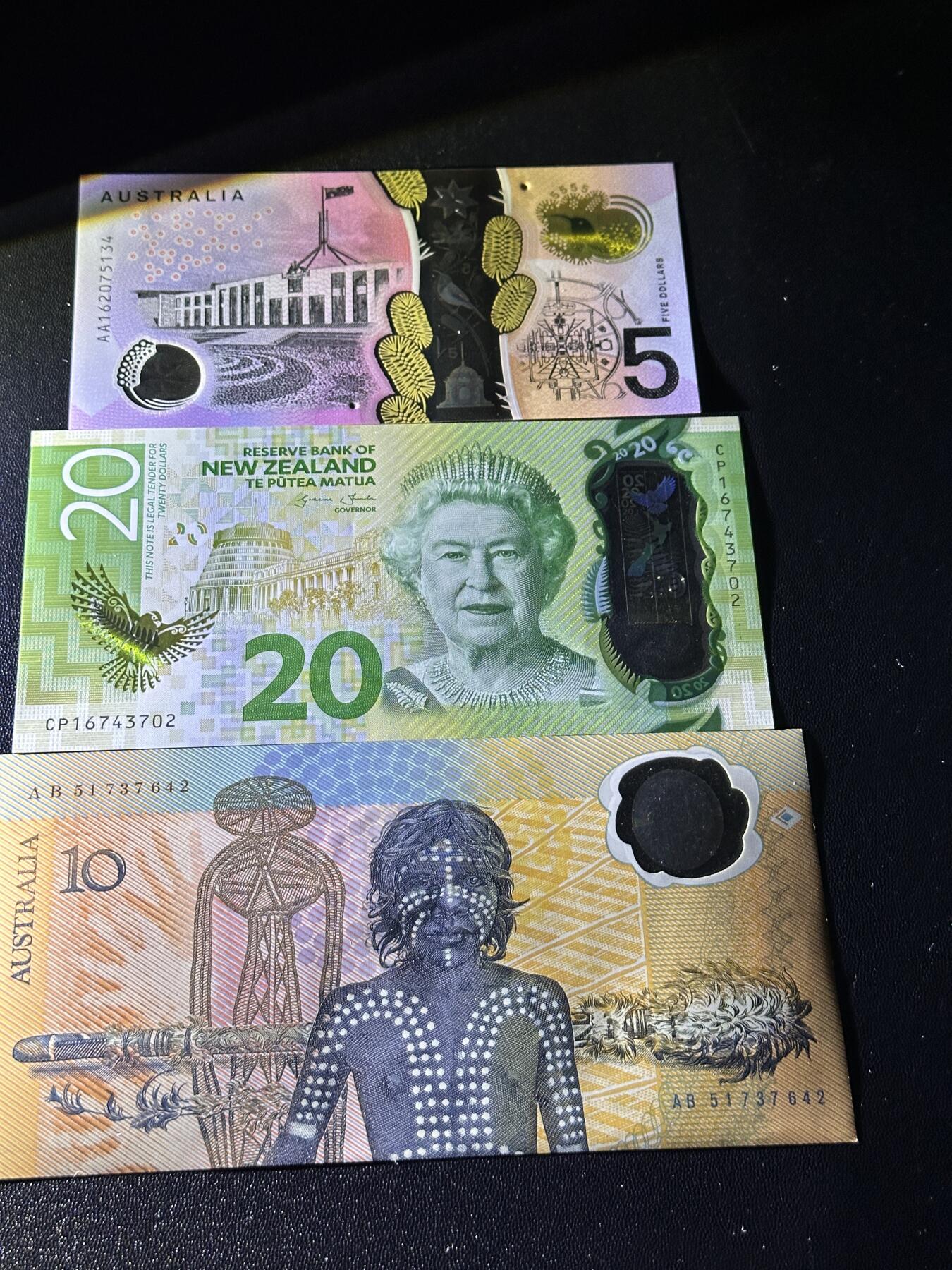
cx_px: 476
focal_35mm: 48
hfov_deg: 30.3
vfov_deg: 39.7
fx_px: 1760
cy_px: 635
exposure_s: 1/60
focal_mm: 6.86
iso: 200
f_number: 1.78
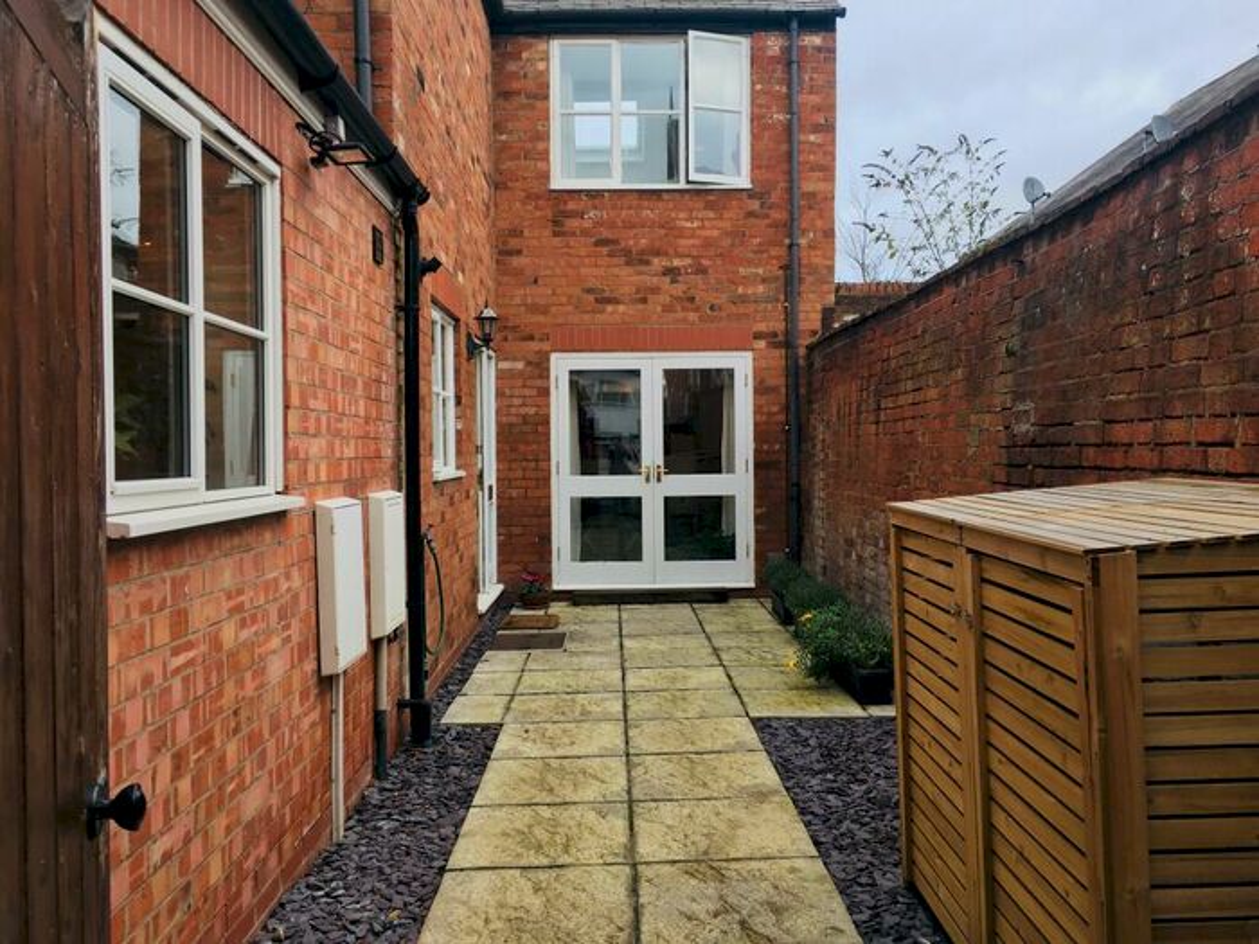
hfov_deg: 61.7
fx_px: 1055
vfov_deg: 48.2
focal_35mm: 29
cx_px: 630
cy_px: 472
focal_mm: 4.15
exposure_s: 1/115
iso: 25
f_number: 2.2
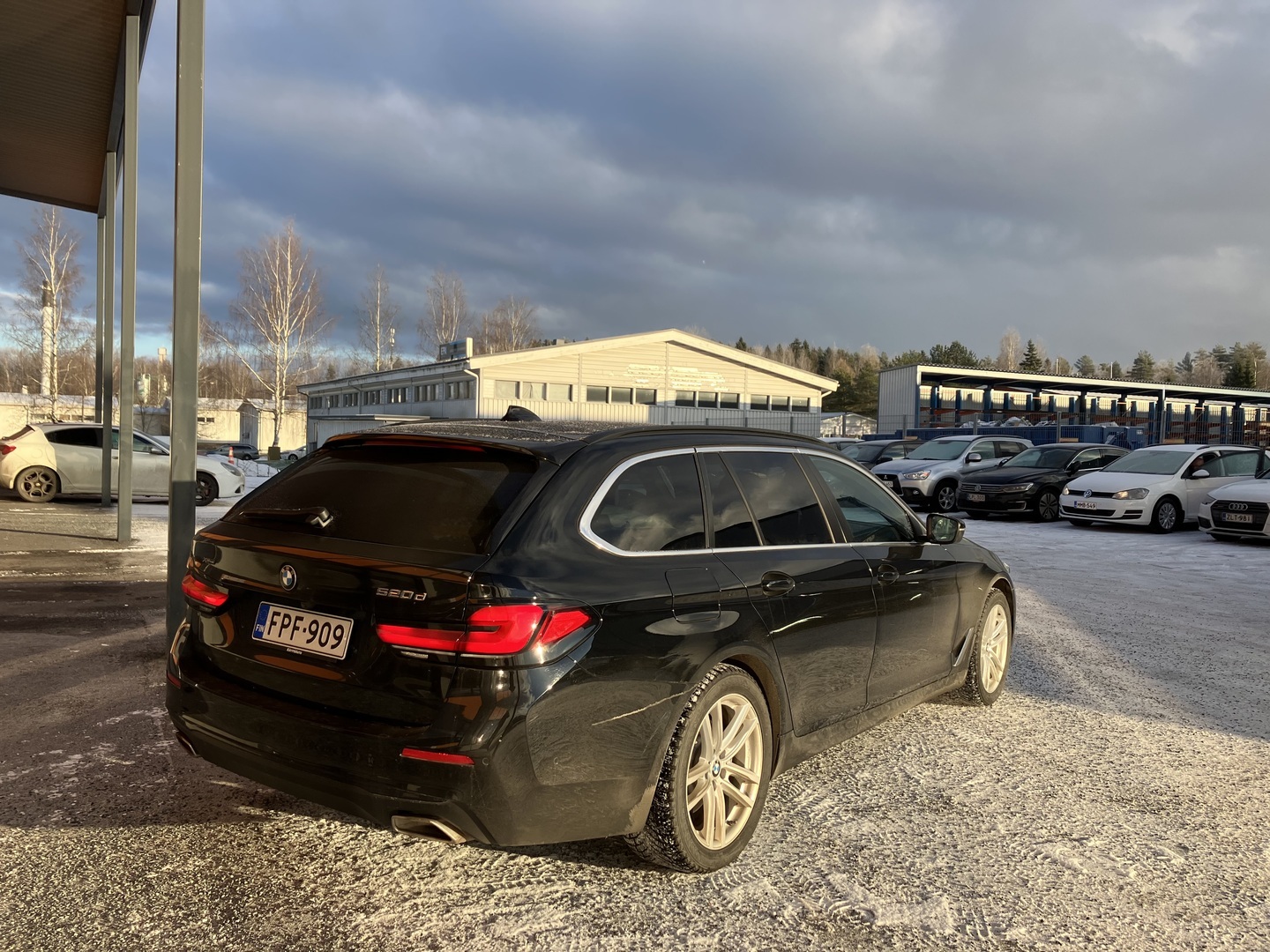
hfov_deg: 63.4
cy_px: 476
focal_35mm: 28
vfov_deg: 49.7
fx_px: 1027
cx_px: 635
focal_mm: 3.99
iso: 32
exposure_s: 1/747
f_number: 1.8
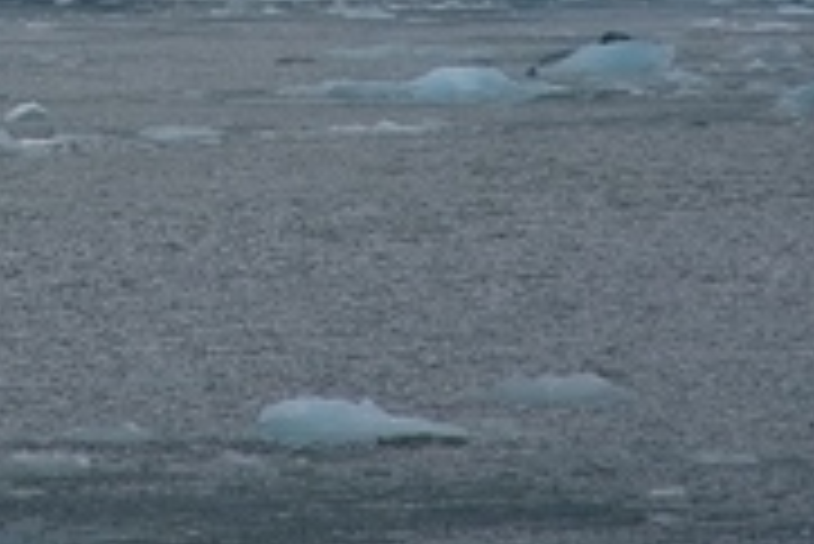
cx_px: -630
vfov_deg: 1.6
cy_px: -1245
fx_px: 19212
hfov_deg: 2.4
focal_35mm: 849
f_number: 5
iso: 100
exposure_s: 1/250
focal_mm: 120
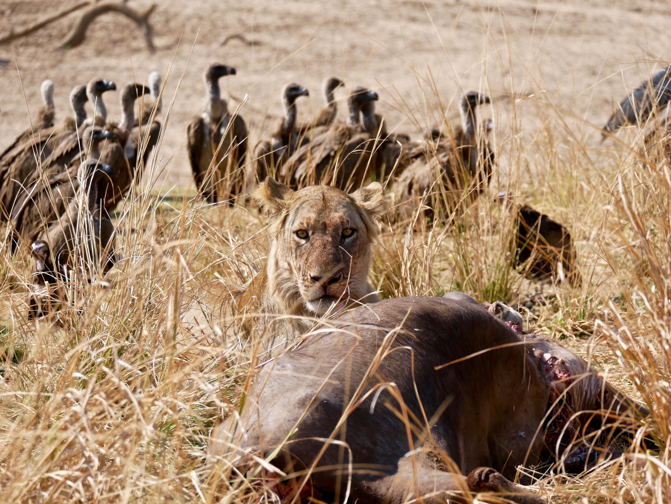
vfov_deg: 5.0
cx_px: 336
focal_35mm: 300
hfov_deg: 6.6
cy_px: 252
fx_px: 5818
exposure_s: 1/800
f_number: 5.6
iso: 200
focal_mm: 150
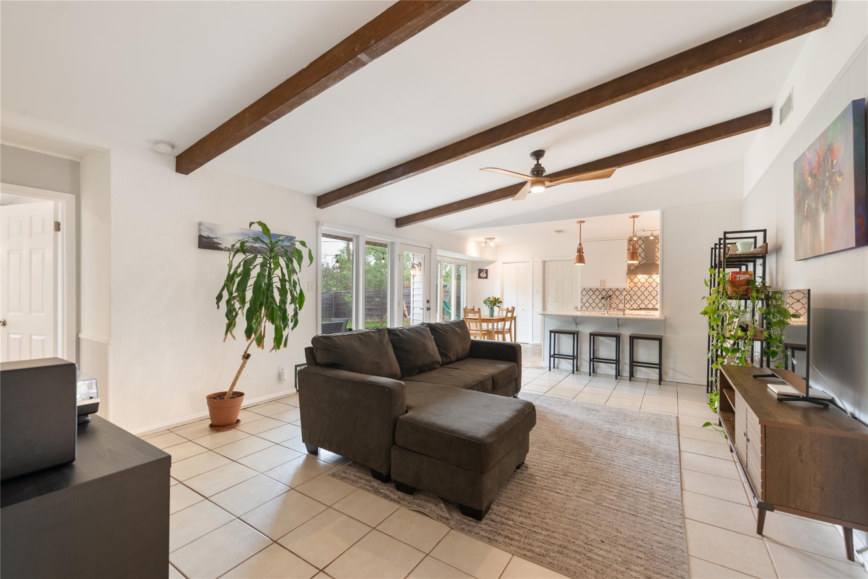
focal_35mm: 15
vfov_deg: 77.3
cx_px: 434
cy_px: 290
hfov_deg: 100.4
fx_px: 362
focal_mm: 15
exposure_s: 1/1.25
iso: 400
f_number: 8
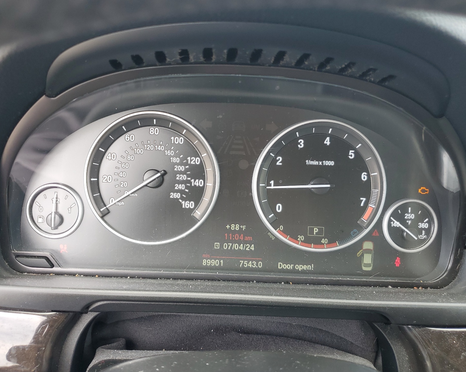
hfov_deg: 62.2
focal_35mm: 28
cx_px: 227
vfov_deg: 51.5
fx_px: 386
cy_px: 189
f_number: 1.5
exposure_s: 1/120
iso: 50
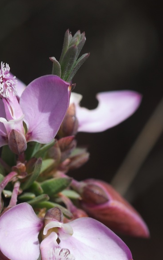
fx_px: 1677
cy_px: 167
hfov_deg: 5.6
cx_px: 31
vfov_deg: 8.9
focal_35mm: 236
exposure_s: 1/125
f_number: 18
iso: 160
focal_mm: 90
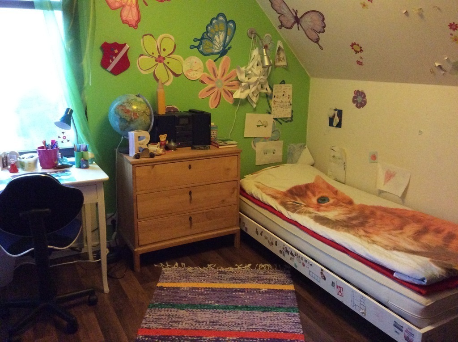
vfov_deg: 44.1
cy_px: 171
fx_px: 423
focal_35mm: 32
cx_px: 229
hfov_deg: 56.9
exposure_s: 1/15
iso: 500
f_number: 2.4
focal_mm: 3.3
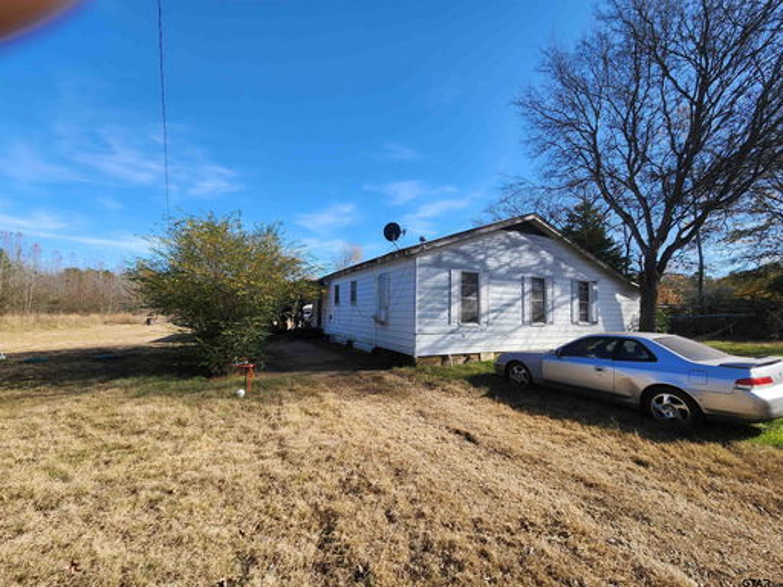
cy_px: 294
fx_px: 294
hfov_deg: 106.2
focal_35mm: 13
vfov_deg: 89.9
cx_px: 392
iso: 50
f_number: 2.2
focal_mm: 2.2
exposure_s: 1/1067
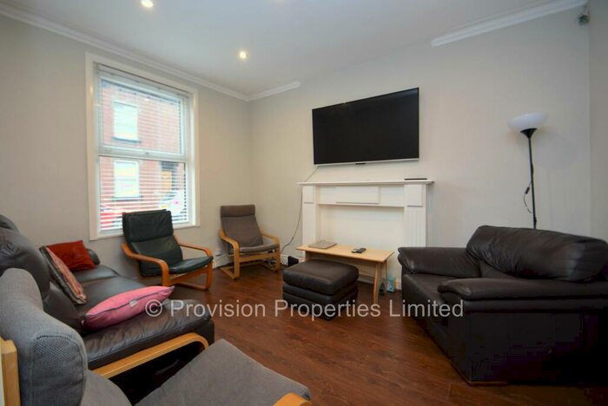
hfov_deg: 100.3
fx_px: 254
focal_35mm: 15
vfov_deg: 77.4
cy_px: 203
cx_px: 304
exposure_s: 1/60
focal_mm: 10
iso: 800
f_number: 4
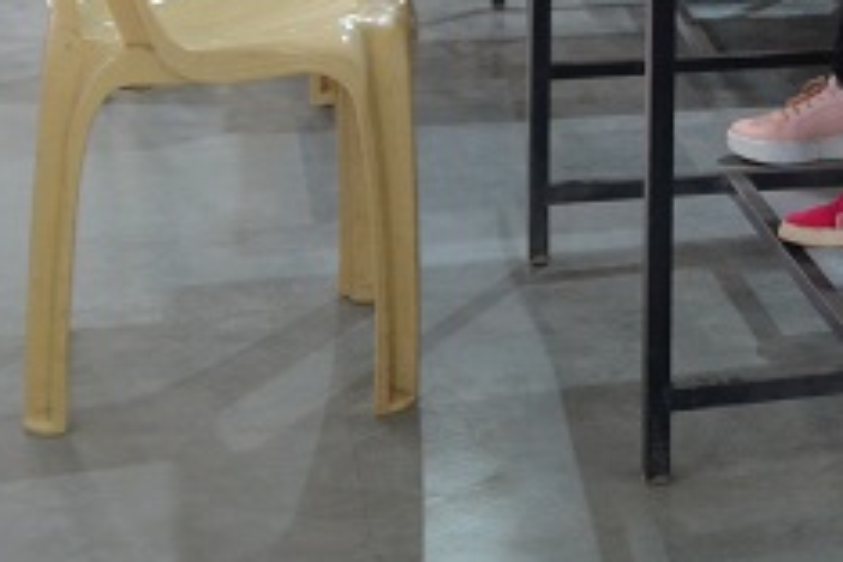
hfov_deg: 16.7
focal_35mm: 104
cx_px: 1455
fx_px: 2435
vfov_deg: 12.6
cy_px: -227
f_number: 4.5
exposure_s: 1/20
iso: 400
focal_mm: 18
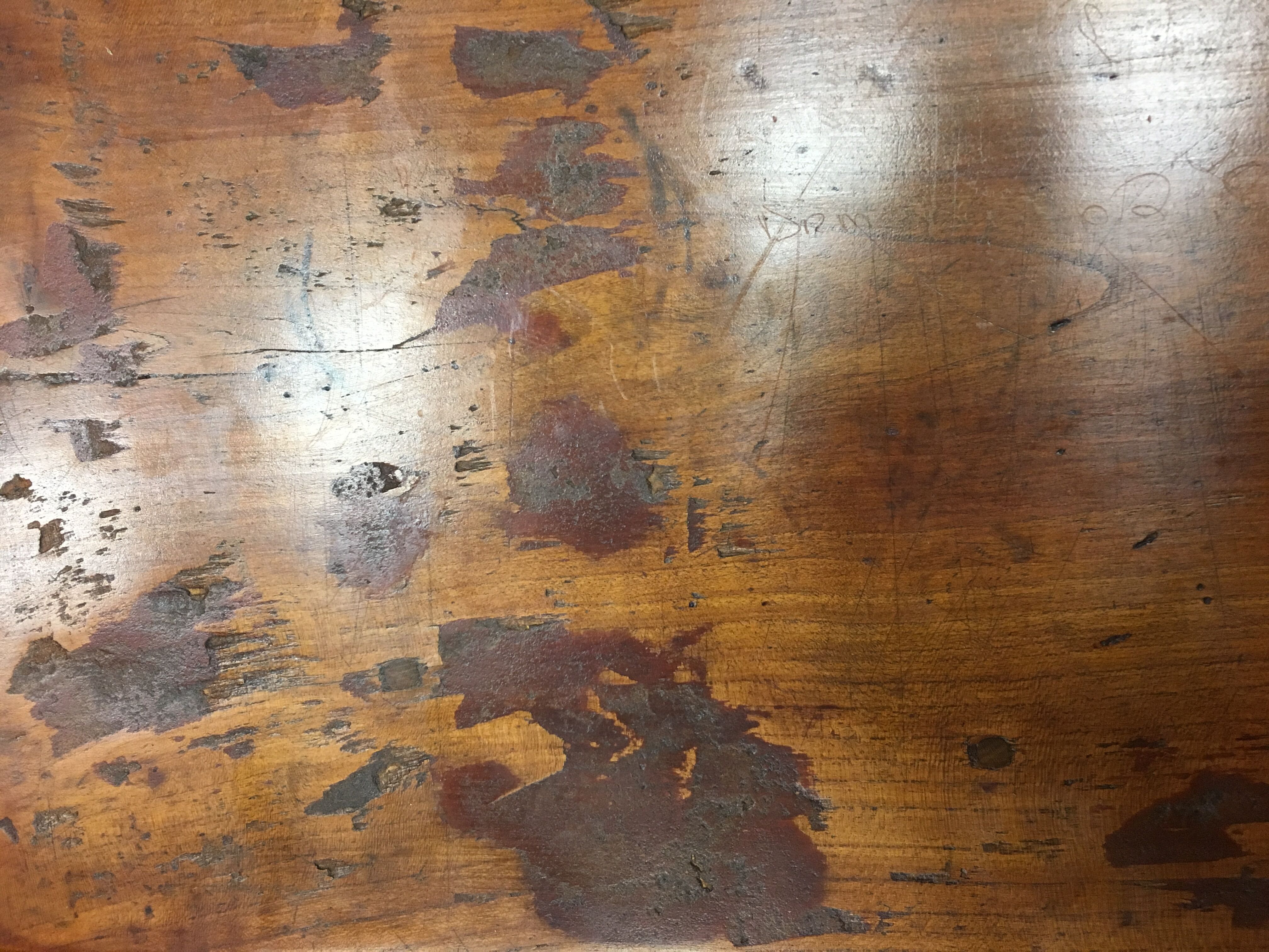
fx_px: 1063
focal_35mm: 29
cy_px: 476
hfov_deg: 61.7
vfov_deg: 48.2
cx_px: 634
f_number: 2.2
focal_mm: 4.15
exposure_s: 1/33
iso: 160
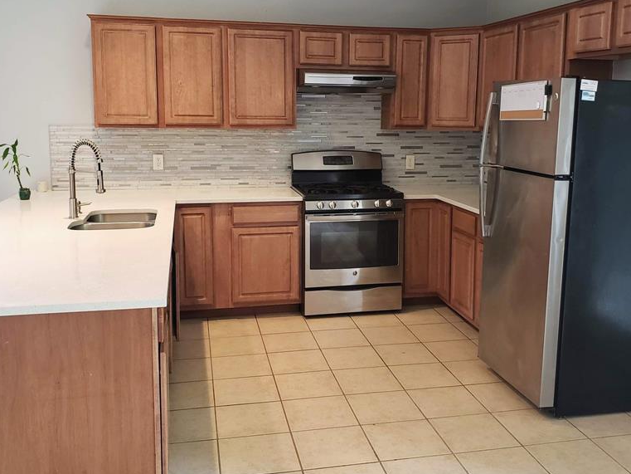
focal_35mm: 35
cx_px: 327
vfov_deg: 40.6
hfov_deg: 52.6
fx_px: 638
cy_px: 198
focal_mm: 4.3
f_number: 2.4
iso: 250
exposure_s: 1/24
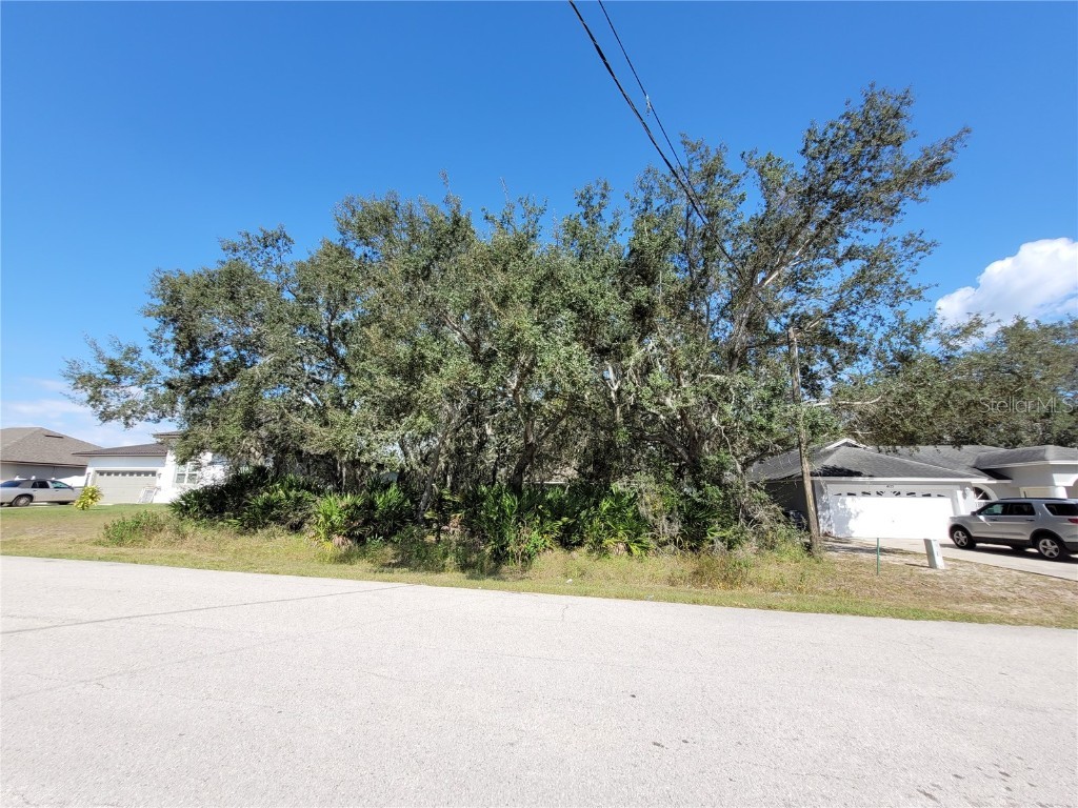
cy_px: 404
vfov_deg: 89.9
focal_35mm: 13
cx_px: 539
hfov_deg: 106.2
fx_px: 405
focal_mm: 1.74
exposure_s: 1/1024
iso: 40
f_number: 2.2
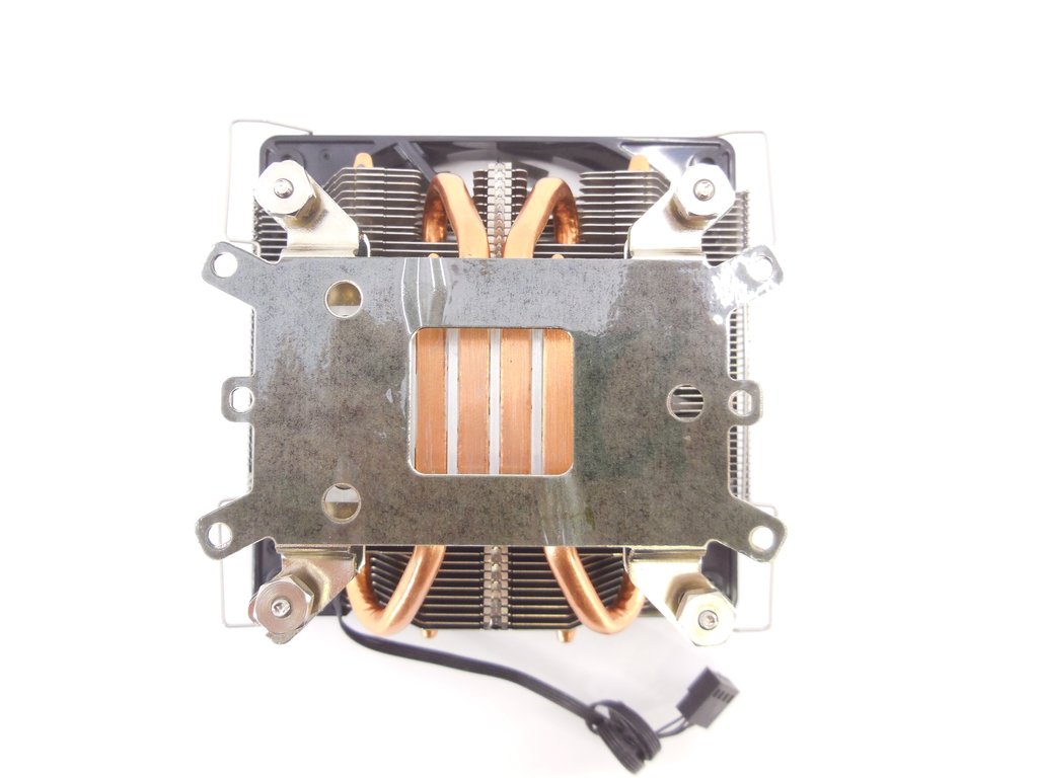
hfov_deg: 69.4
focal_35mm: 25
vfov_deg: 54.9
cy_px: 389
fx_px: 750
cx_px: 519
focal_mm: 4.5
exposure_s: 1/30
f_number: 3.1
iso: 180
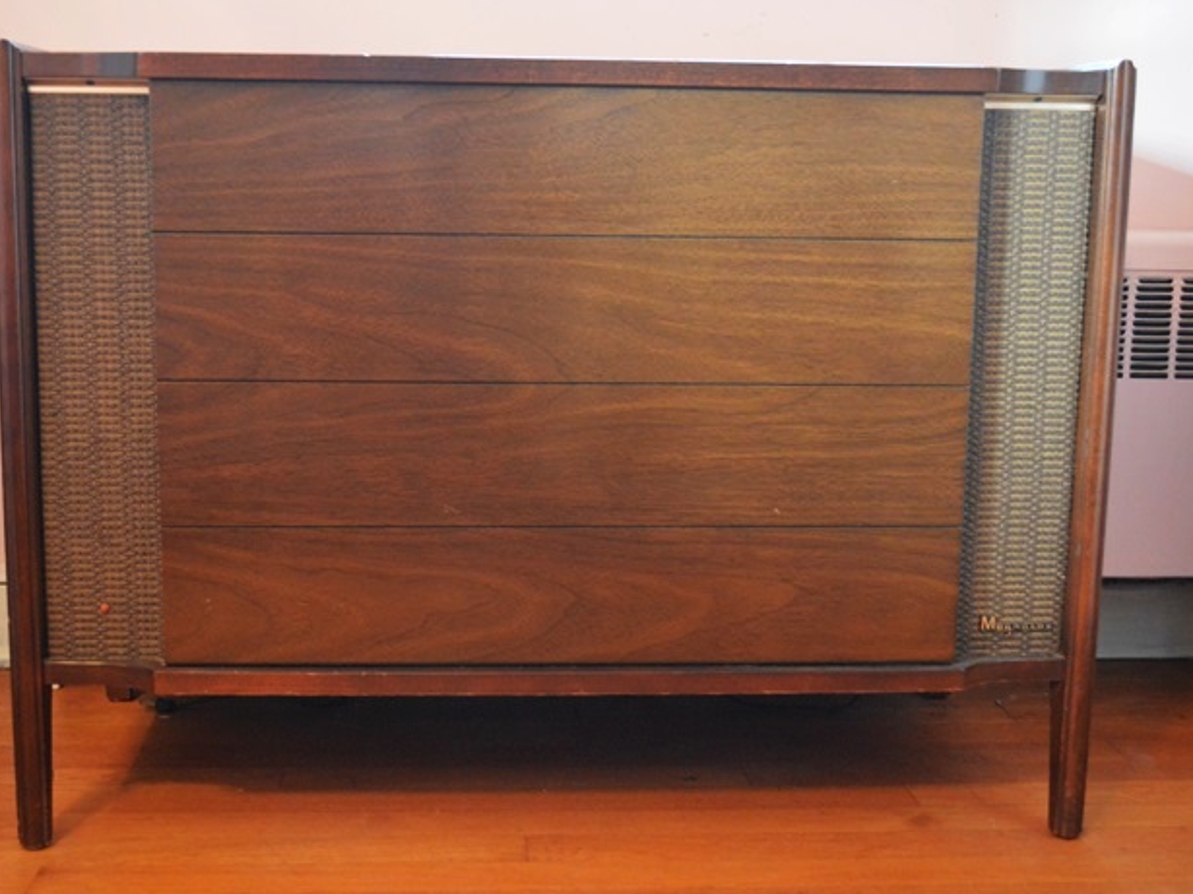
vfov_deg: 30.5
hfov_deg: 40.0
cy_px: 445
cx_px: 541
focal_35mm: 48
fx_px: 1638
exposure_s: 1/15
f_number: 4.5
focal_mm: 29
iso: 3200
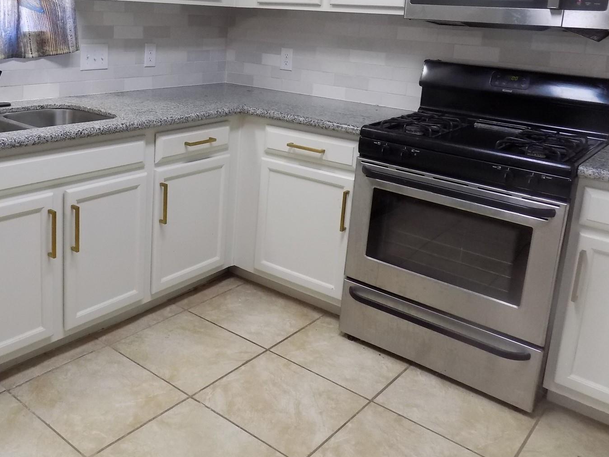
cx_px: 181
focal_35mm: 35
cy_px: 126
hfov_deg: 51.2
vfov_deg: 39.8
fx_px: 616
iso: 160
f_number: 3.1
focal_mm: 4
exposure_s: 1/30
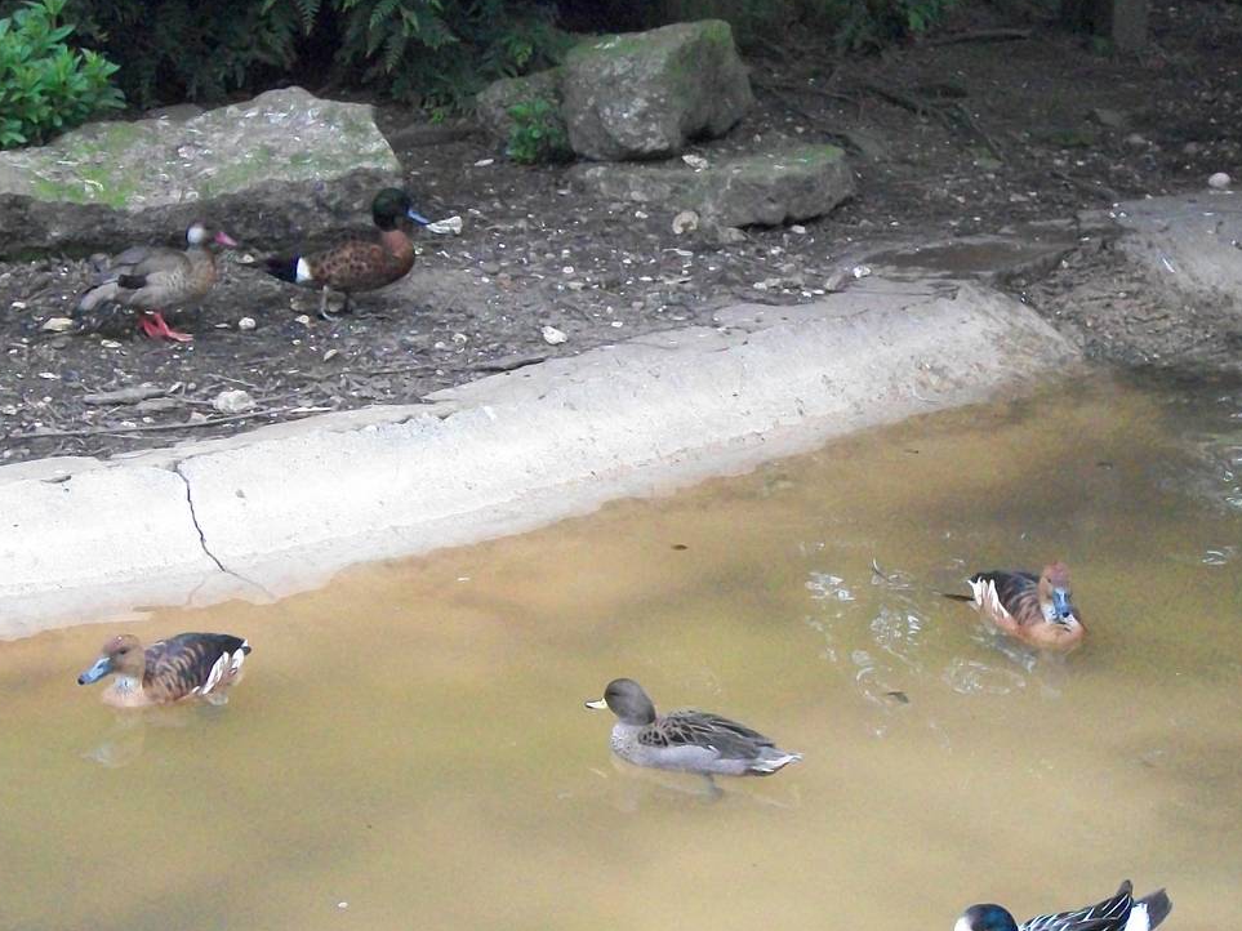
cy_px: 593
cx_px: 825
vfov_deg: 14.3
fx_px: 3695
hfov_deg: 19.0
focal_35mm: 103
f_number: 4.1
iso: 673
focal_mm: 11
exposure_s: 1/500
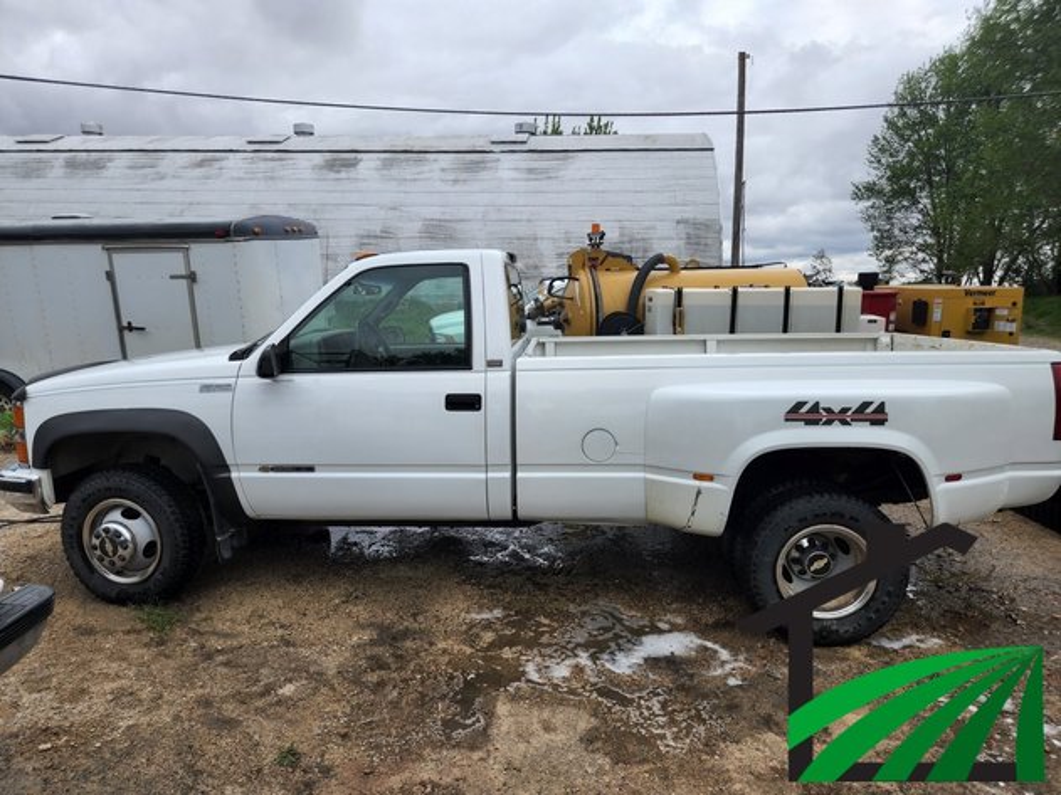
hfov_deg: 73.9
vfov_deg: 58.9
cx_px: 530
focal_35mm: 23
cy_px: 398
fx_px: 705
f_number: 1.8
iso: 20
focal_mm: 5.4
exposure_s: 1/720
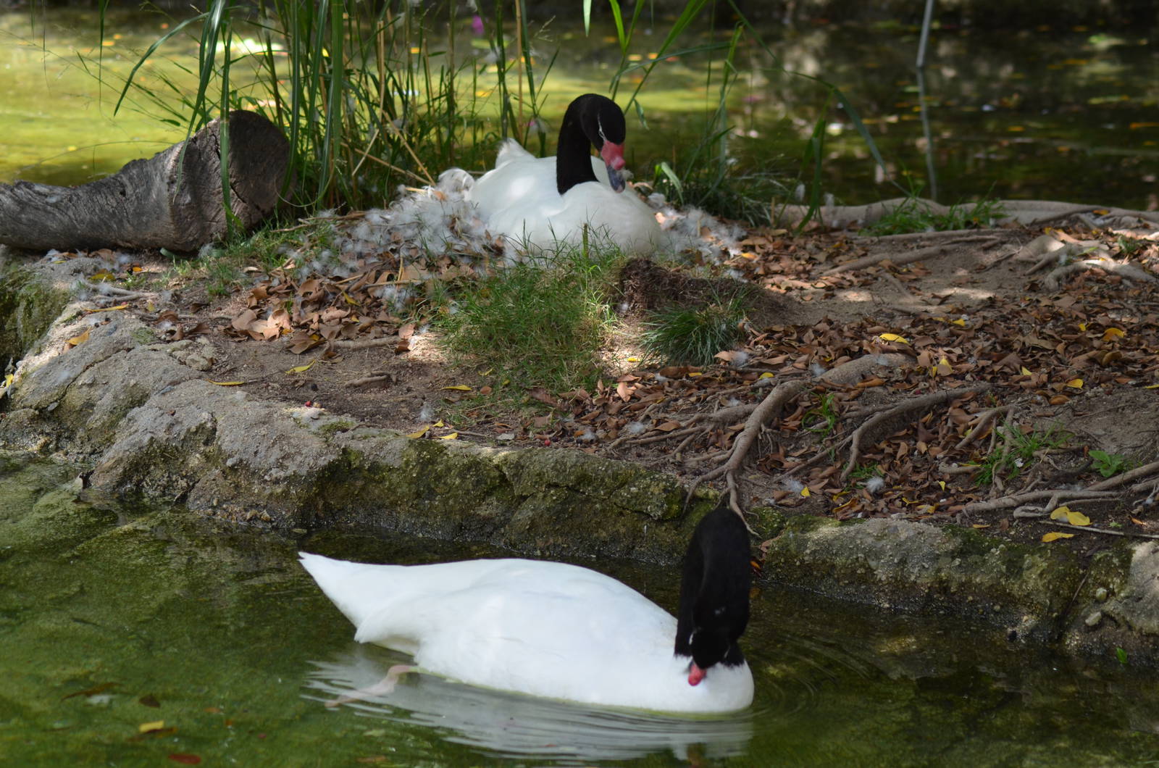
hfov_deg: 14.9
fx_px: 4434
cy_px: 384
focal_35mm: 138
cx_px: 580
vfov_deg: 9.9
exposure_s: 1/400
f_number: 5
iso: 400
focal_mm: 92
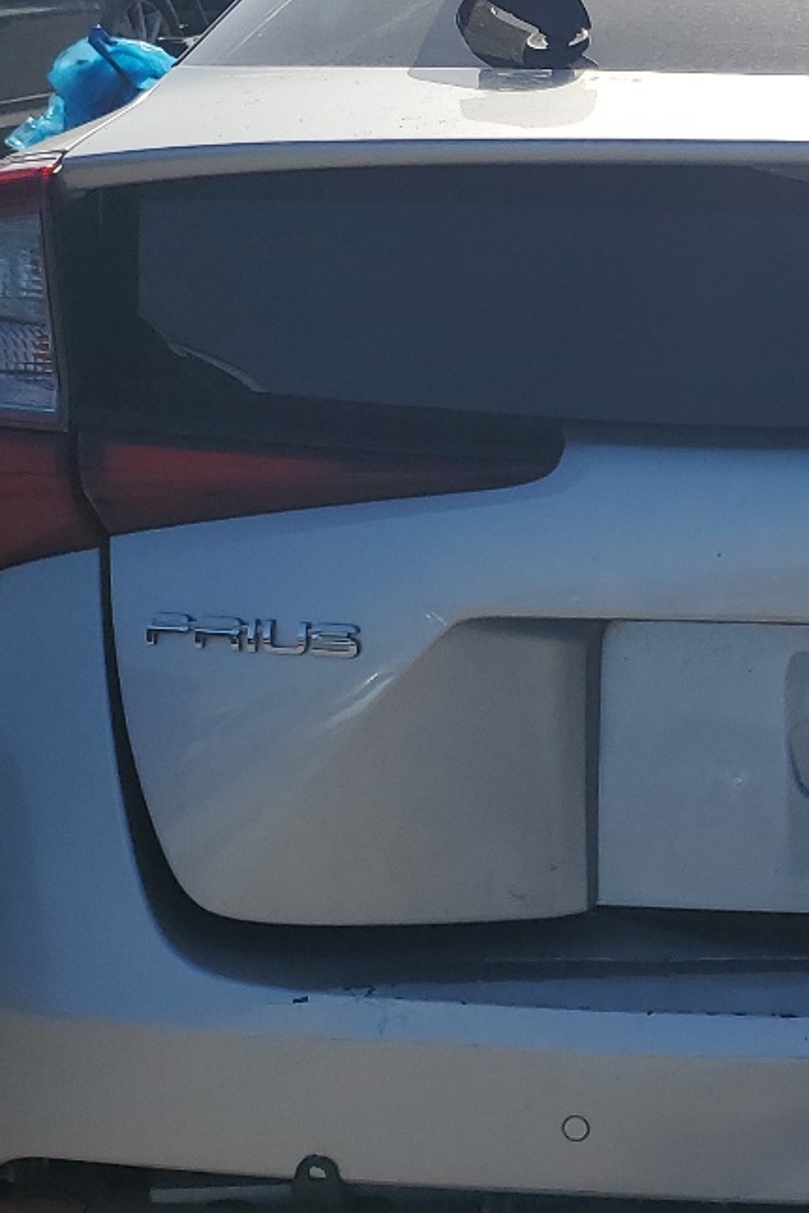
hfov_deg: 18.8
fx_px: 2257
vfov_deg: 30.1
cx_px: 1053
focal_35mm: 67
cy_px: 546
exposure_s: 1/10000
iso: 50
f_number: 1.5
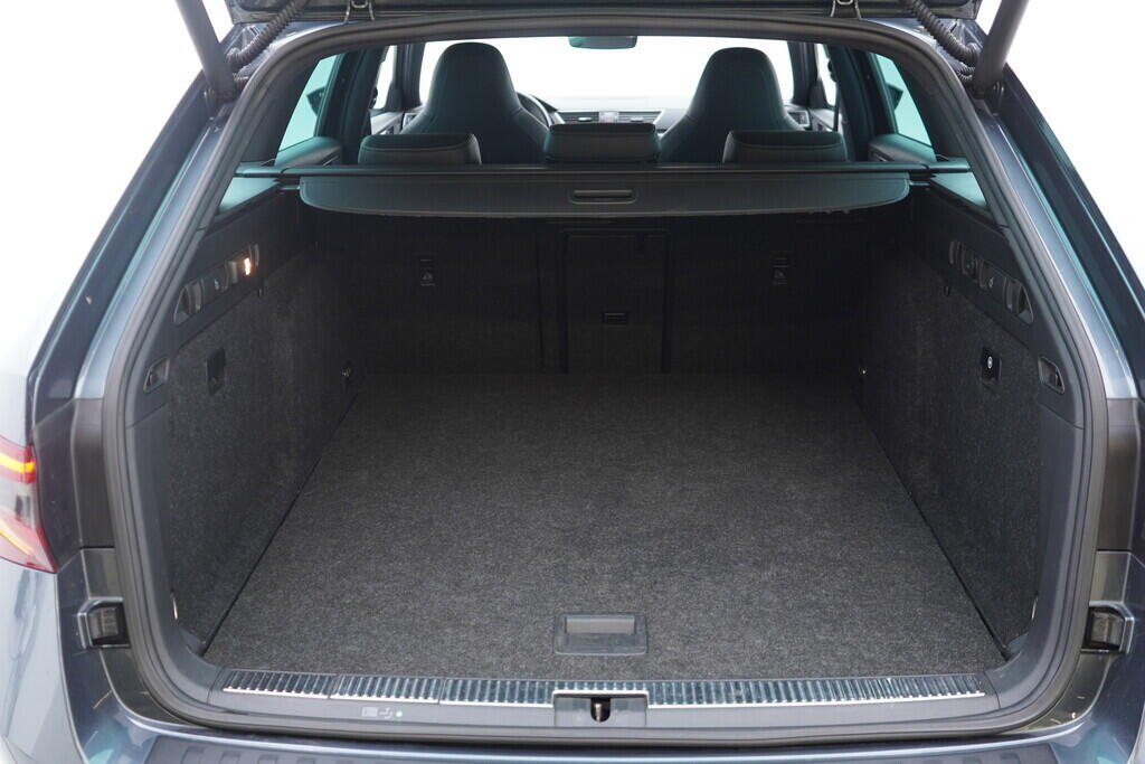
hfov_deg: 53.1
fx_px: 1145
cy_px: 382
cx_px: 572
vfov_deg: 36.9
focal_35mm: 36
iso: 320
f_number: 2.8
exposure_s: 1/40
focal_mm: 24
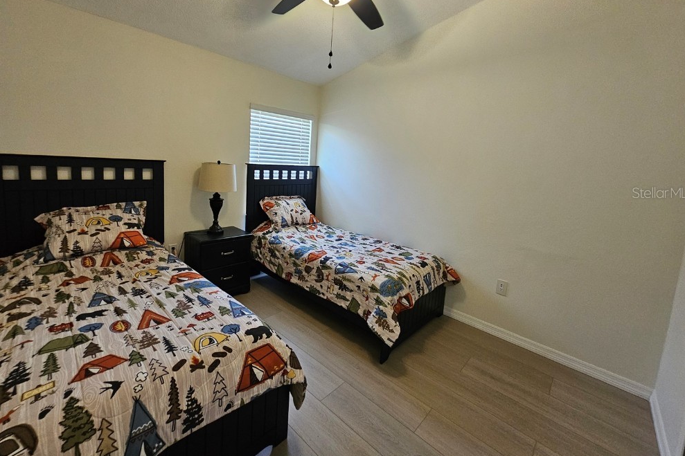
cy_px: 192
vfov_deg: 80.6
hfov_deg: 104.3
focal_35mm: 14
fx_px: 266
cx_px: 343
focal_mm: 2.2
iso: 400
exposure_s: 1/60
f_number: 2.2
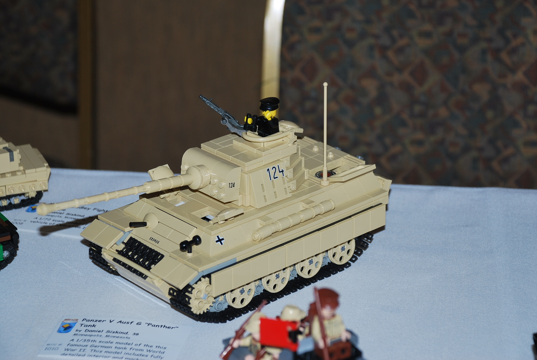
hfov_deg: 19.4
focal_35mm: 105
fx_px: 1568
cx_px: 268
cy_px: 180
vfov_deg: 13.1
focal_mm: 70
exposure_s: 1/125
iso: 100
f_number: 5.6
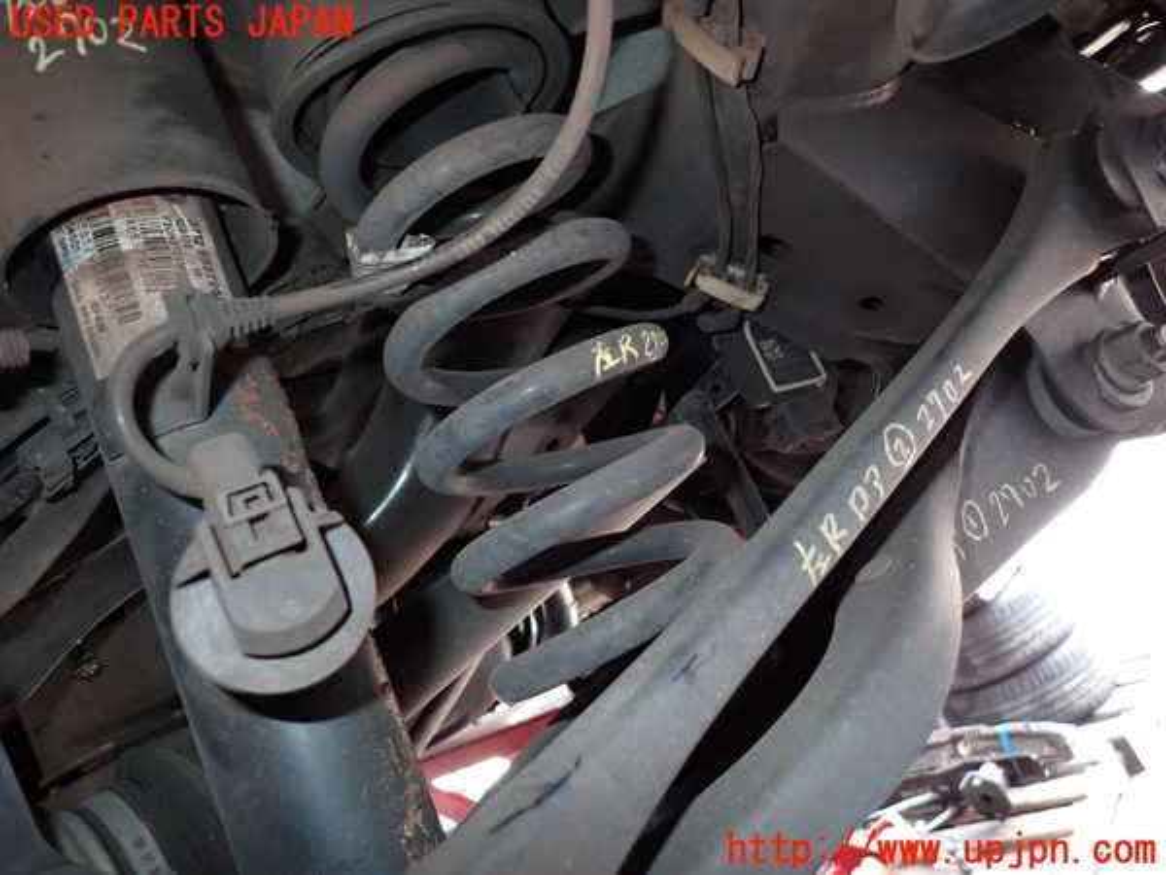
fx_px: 842
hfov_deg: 69.4
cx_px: 583
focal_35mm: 25
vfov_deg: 54.9
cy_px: 438
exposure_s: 1/100
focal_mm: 4.5
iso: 400
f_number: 2
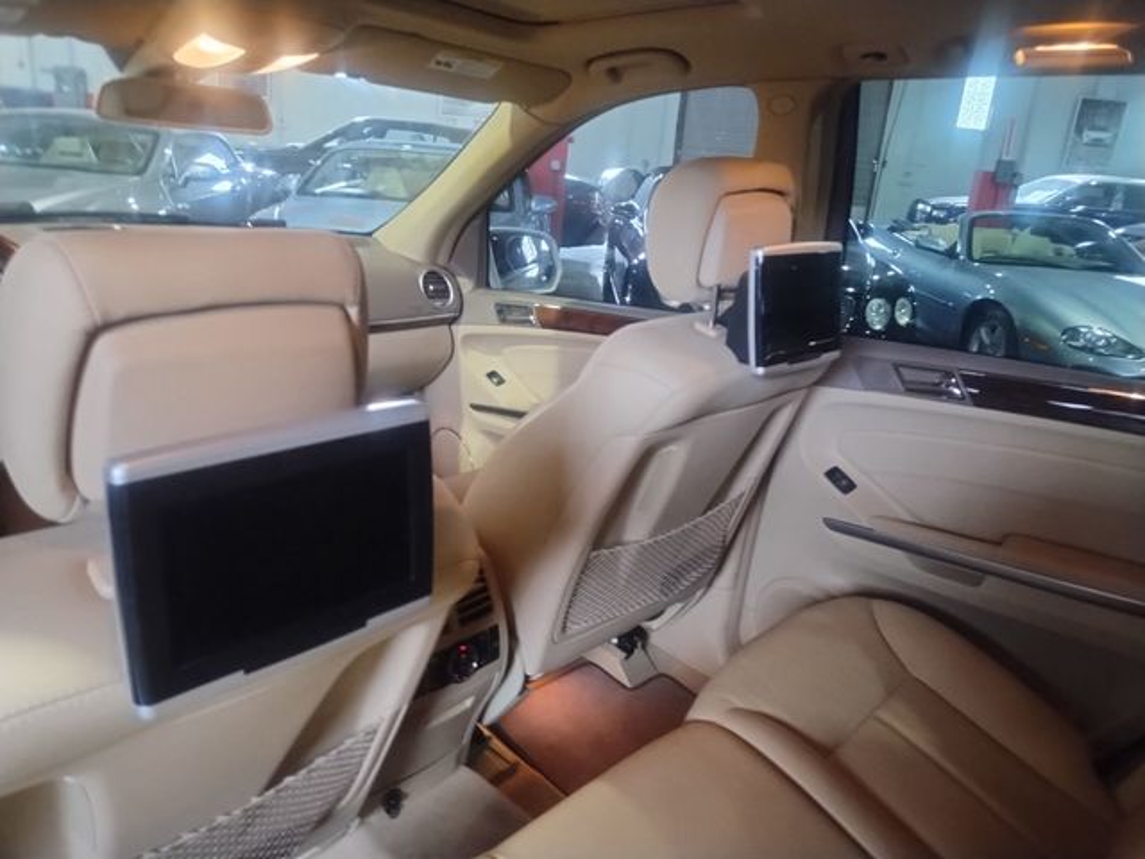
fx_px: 827
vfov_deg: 54.9
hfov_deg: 69.4
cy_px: 430
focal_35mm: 25
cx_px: 572
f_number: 1.7
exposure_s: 1/30
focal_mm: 4.71
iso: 157
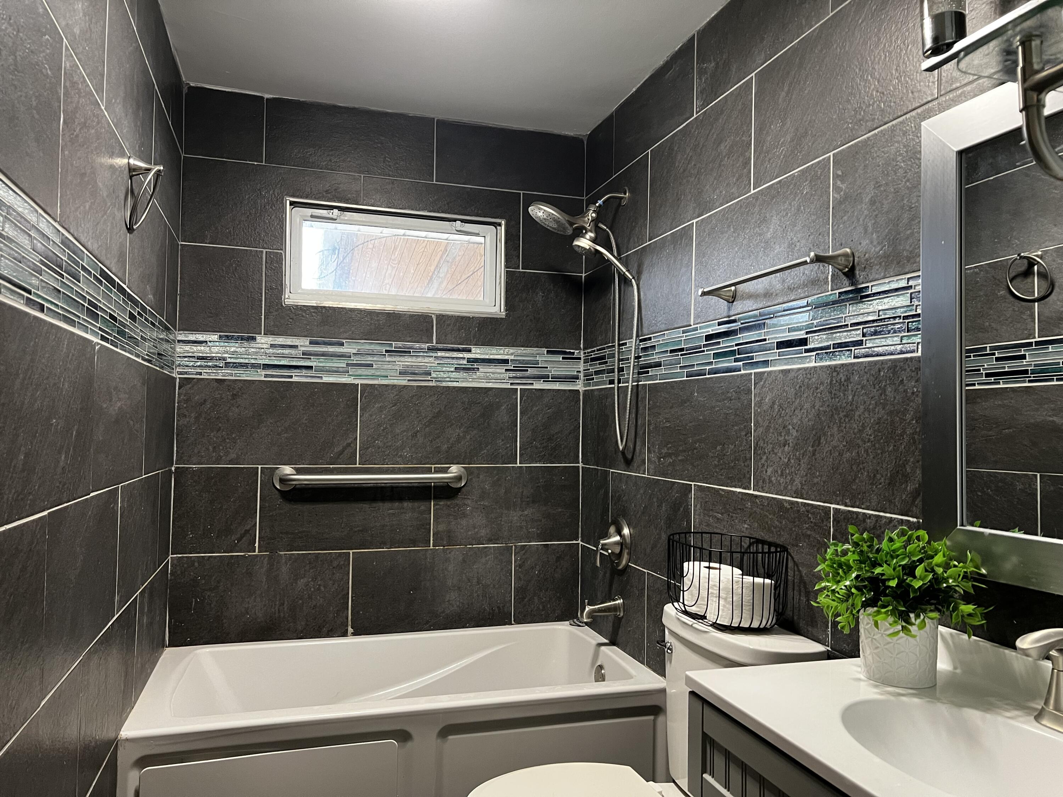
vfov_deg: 53.1
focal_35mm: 26
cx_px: 532
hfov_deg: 67.3
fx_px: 798
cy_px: 398
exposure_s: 1/60
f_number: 1.5
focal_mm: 5.7
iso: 320
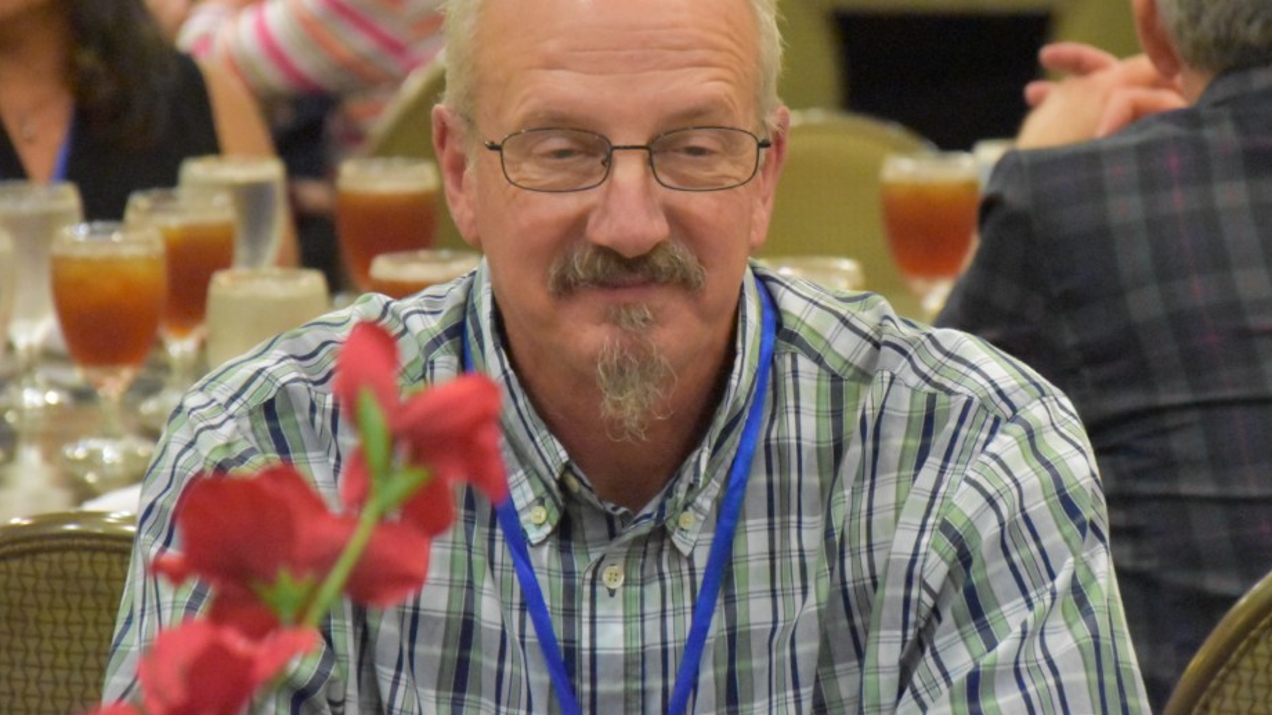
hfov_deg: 10.4
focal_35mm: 207
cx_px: 751
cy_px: 221
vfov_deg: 5.9
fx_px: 6969
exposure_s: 1/100
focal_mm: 105
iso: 12800
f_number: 5.6
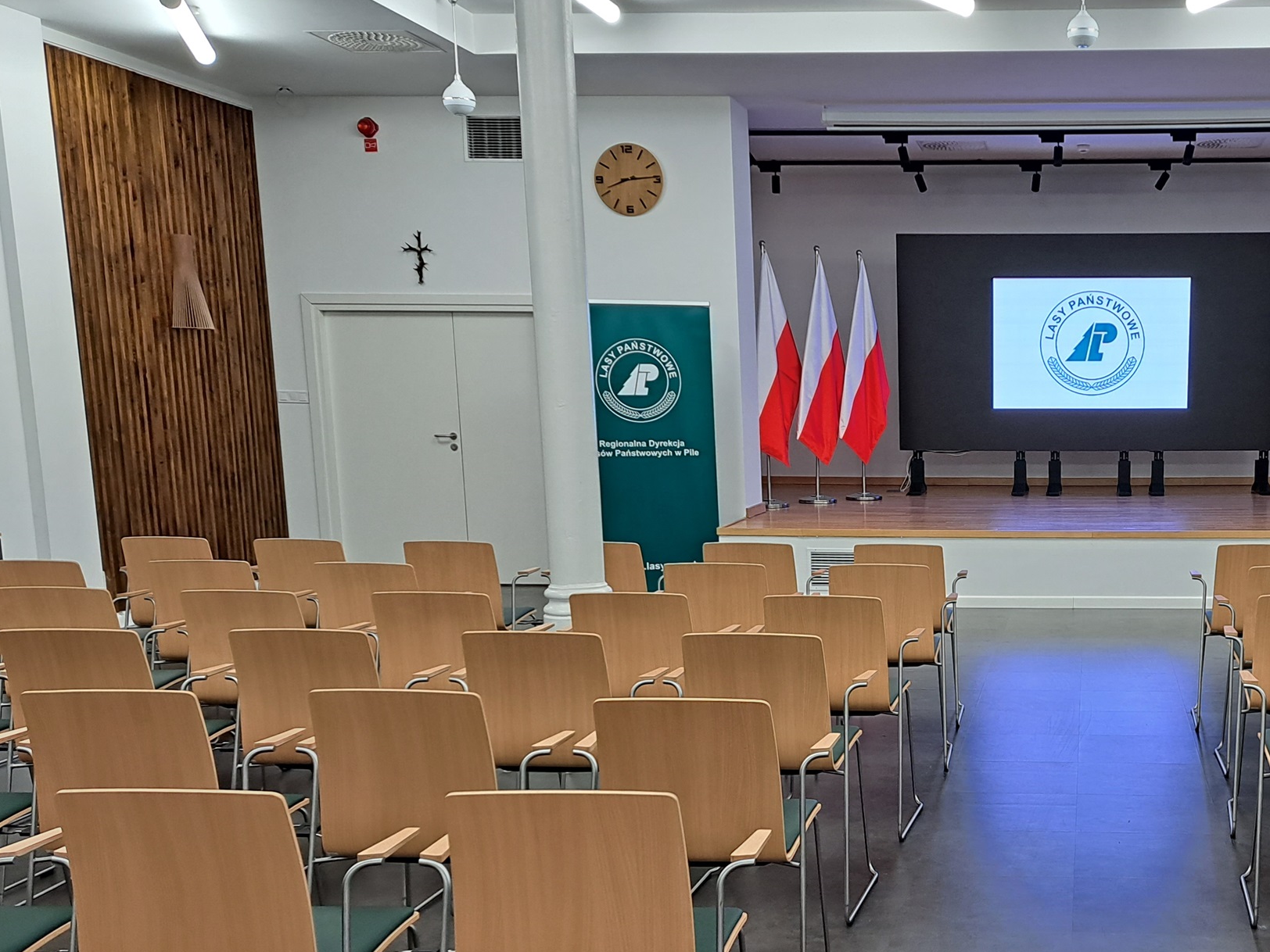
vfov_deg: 34.5
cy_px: 705
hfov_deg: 43.8
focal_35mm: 41
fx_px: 1504
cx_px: 1003
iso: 100
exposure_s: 1/50
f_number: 1.8
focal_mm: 5.23
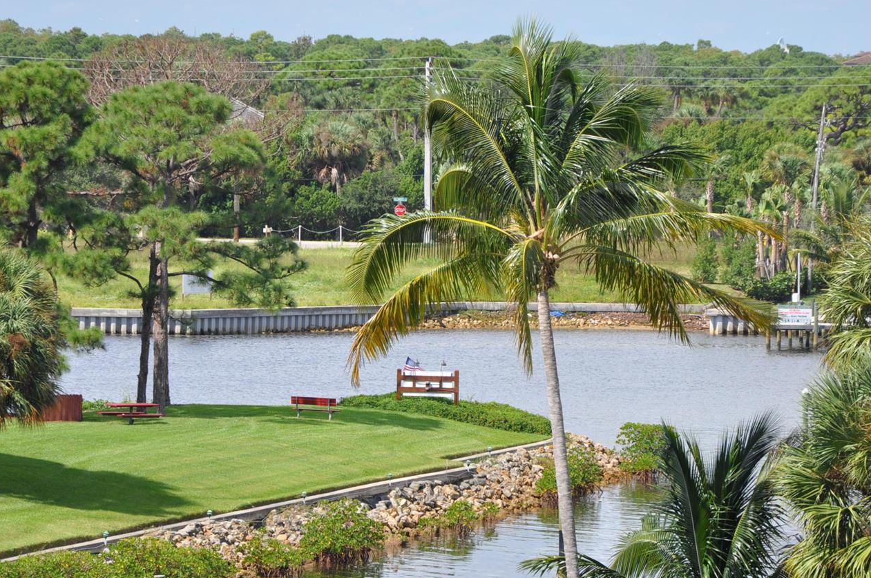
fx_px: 6180
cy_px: 271
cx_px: 494
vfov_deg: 5.4
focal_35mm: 256
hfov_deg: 8.1
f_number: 6.3
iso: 200
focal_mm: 105
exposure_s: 1/640
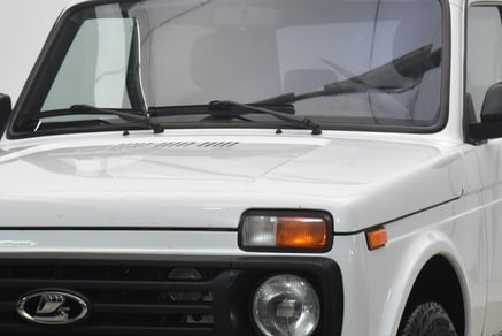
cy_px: 235
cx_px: 241
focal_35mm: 142
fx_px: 1981
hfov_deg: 14.4
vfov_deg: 9.7
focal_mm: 46
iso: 800
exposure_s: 1/50
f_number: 7.1
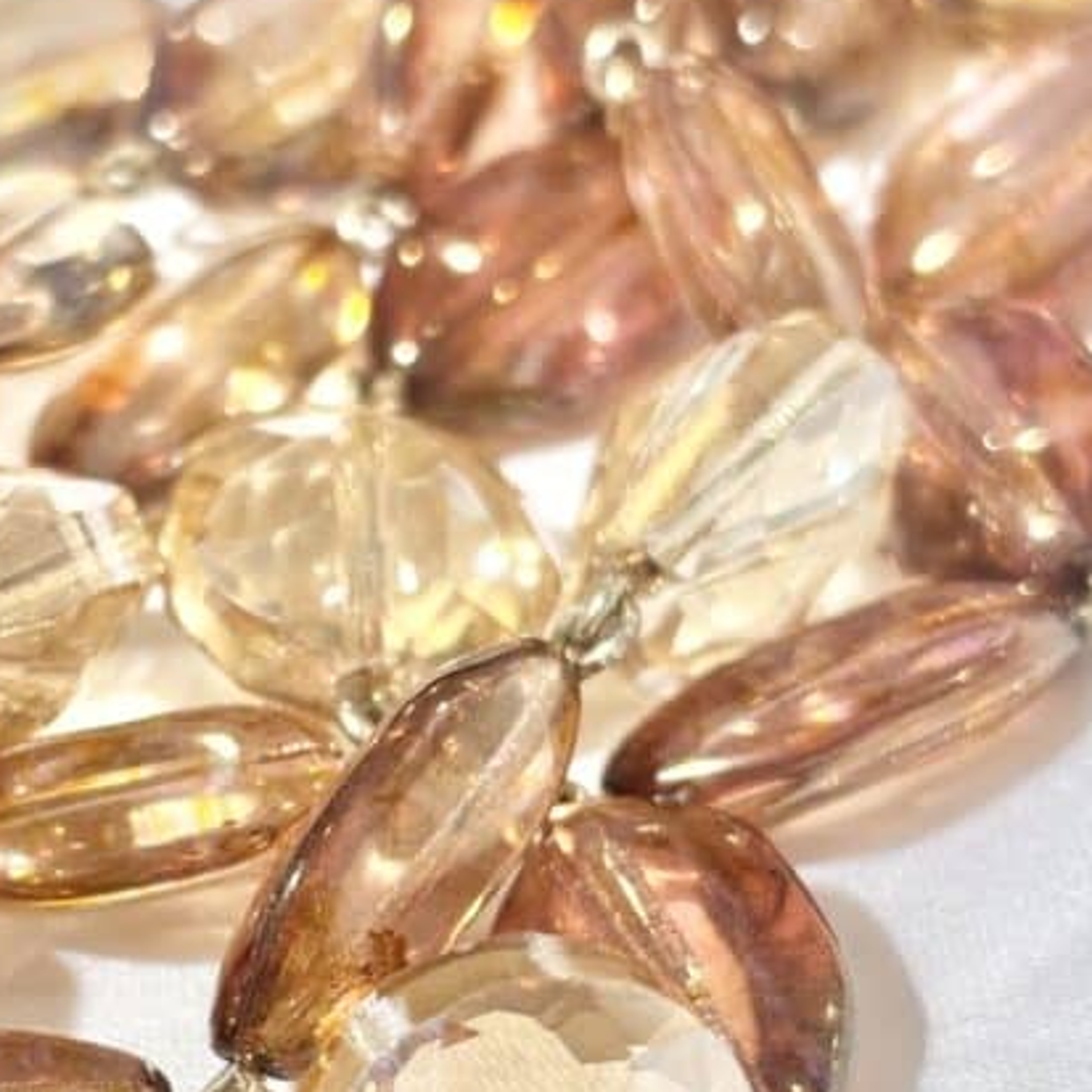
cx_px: 140
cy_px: 806
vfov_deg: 15.2
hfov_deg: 15.1
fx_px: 4069
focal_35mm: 114
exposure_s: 1/100
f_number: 1.6
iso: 32
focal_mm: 5.96
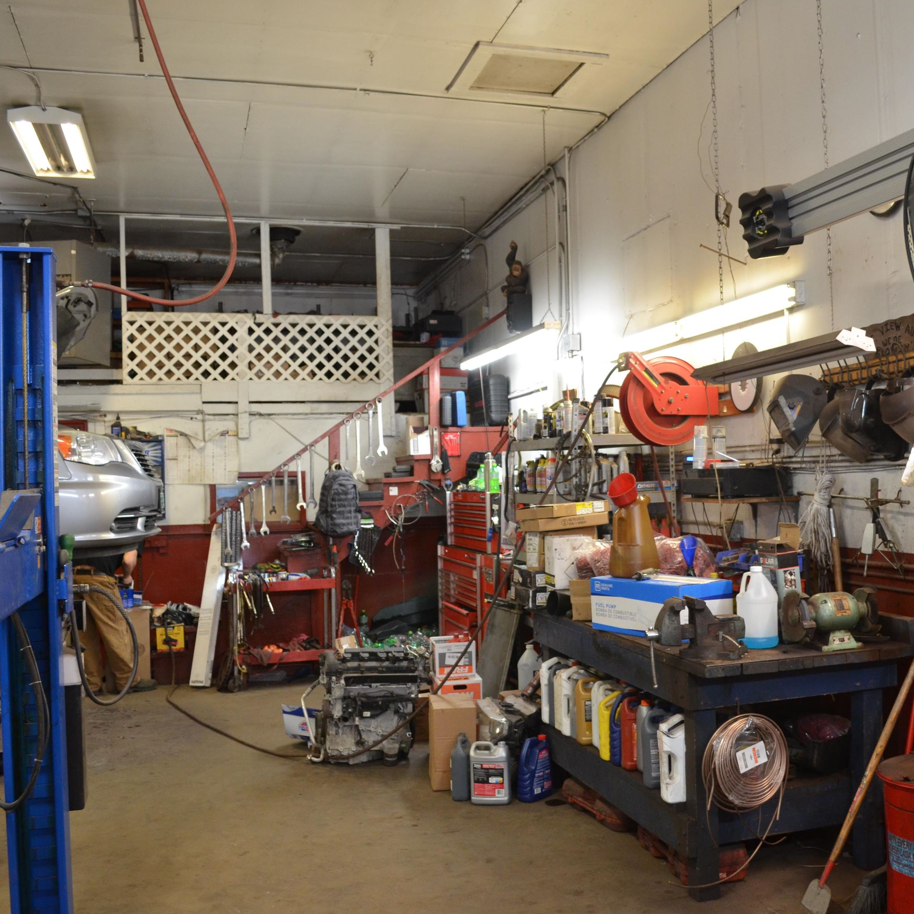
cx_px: 578
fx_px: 1046
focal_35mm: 35
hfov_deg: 46.8
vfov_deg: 47.2
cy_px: 452
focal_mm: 18
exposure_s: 1/30
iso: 800
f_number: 3.5
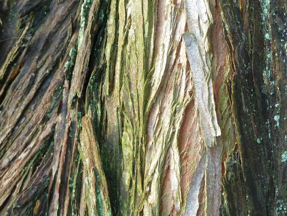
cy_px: 108
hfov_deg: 34.9
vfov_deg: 26.6
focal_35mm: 55
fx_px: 456
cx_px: 144
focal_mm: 9.1
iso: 250
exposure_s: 1/30
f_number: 3.9
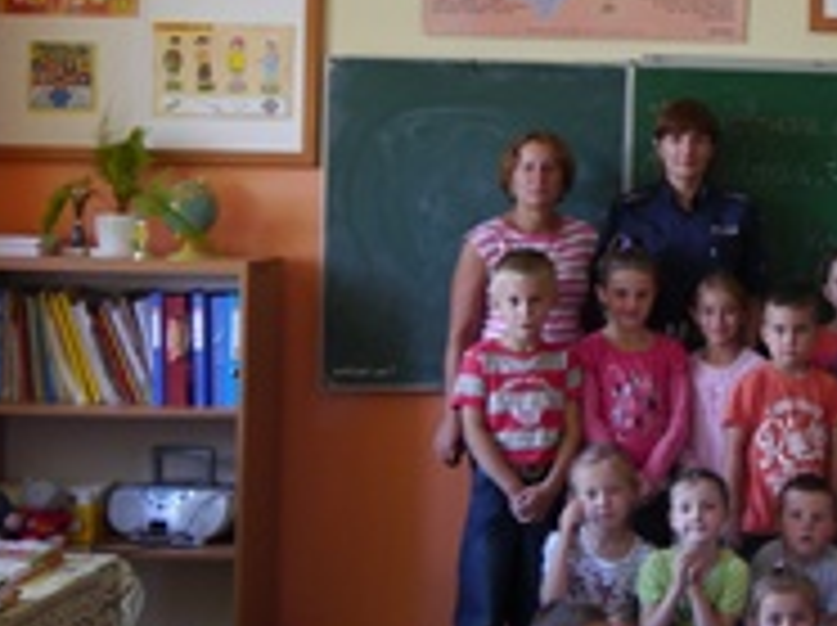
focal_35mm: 83
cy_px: 182
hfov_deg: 21.6
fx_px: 2004
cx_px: 1040
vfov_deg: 17.7
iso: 400
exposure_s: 1/60
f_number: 3.5
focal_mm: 14
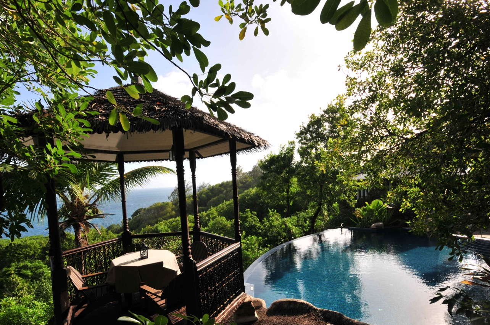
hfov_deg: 86.9
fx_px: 258
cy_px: 194
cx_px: 231
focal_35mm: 19
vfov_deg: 63.9
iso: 250
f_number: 9
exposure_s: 1/320
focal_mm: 10
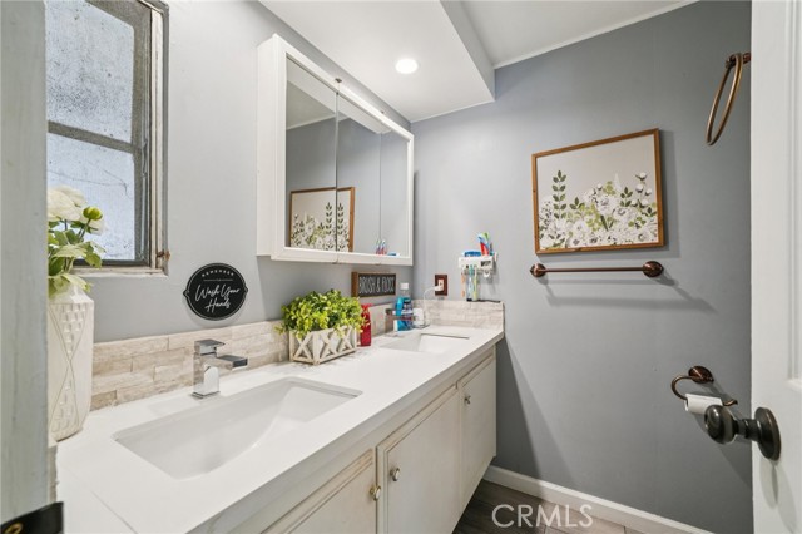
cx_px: 401
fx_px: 312
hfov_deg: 104.3
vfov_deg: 81.1
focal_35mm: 14
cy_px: 267
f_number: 8
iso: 400
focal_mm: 14
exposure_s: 1/10
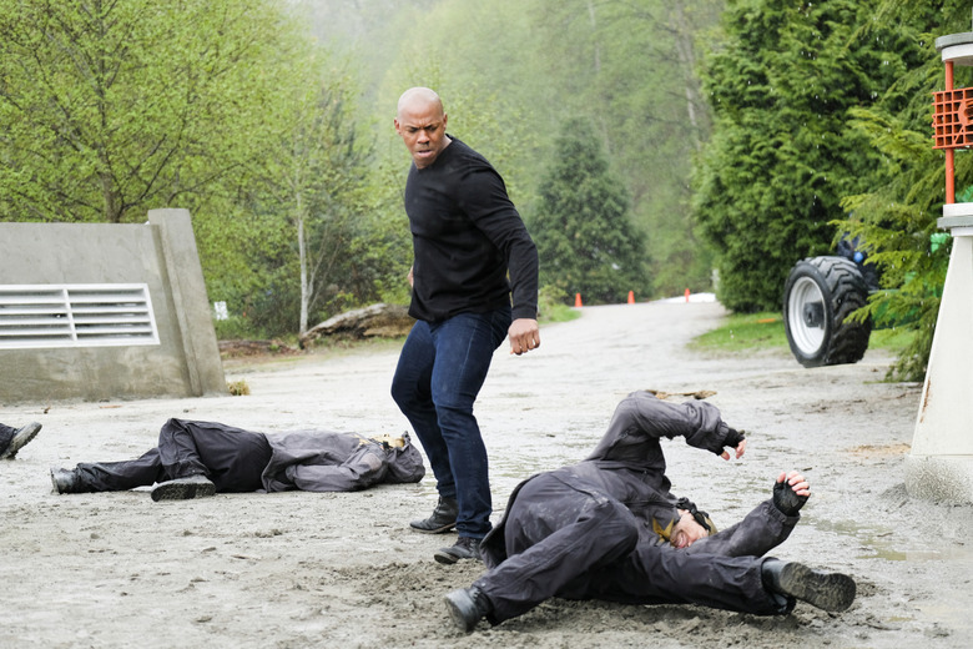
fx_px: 2108
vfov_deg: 17.5
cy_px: 324
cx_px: 486
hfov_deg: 26.0
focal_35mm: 78
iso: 800
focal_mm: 52
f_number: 2.8
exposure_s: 1/500
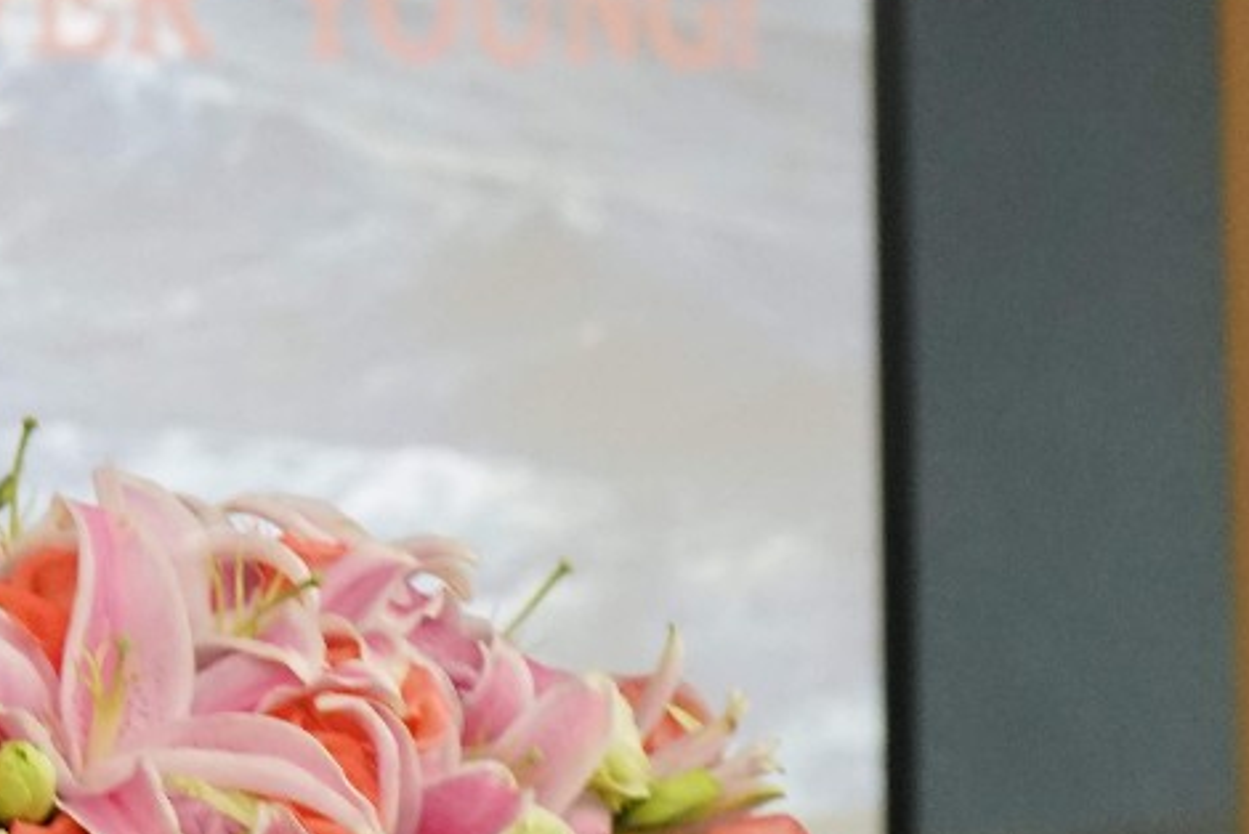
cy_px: 143
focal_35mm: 221
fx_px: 7672
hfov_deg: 9.0
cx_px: -678
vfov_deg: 6.2
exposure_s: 1/80
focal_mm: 65
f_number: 5.6
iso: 2500
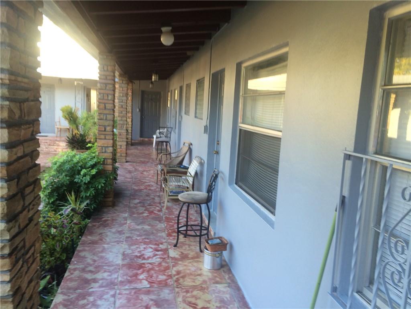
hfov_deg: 60.0
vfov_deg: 46.8
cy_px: 154
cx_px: 206
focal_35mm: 30
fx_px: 356
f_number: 2.2
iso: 40
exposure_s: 1/60
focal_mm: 4.12
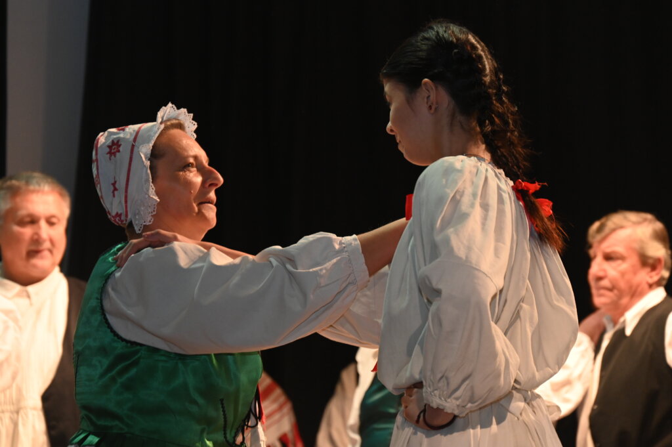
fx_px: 2611
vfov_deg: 9.8
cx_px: 336
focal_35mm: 140
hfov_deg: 14.7
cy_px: 224
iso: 3200
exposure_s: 1/60
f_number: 6.3
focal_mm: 140
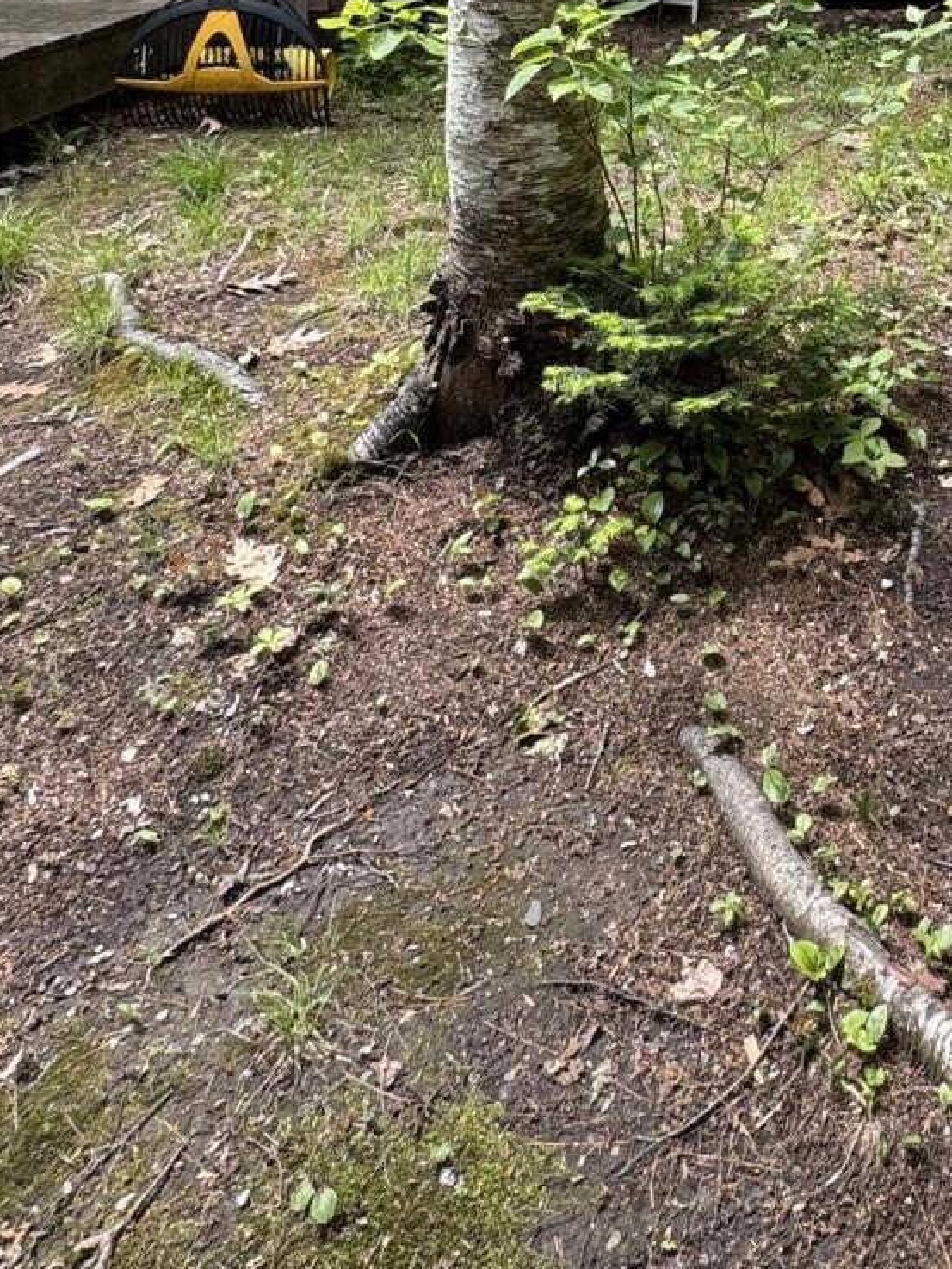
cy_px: -122
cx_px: 921
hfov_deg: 34.7
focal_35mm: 38
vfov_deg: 39.9
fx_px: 1393
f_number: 2.2
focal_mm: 2.22
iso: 40
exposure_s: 1/174
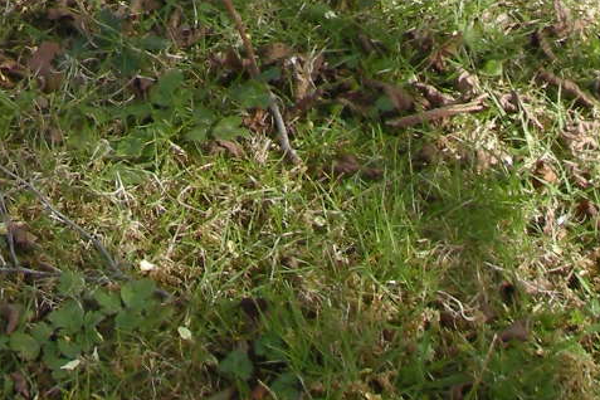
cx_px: -75
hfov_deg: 11.1
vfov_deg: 6.4
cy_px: -1068
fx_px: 3050
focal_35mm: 183
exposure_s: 1/116
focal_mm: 7.5
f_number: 4.3
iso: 64
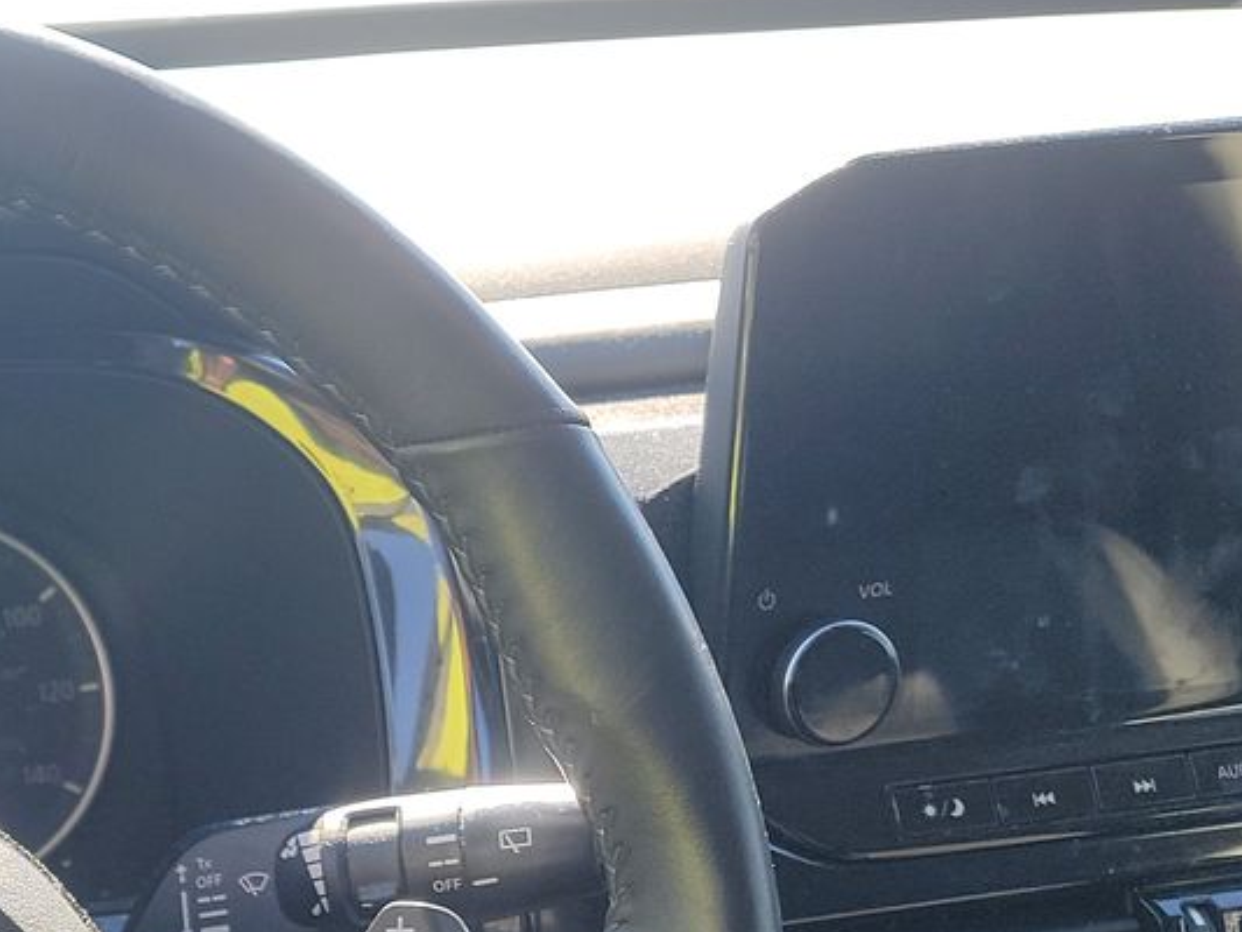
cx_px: -93
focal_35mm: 72
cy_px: 1046
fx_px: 2584
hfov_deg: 25.3
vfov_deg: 19.5
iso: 56
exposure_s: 1/119
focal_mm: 6.7
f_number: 1.8
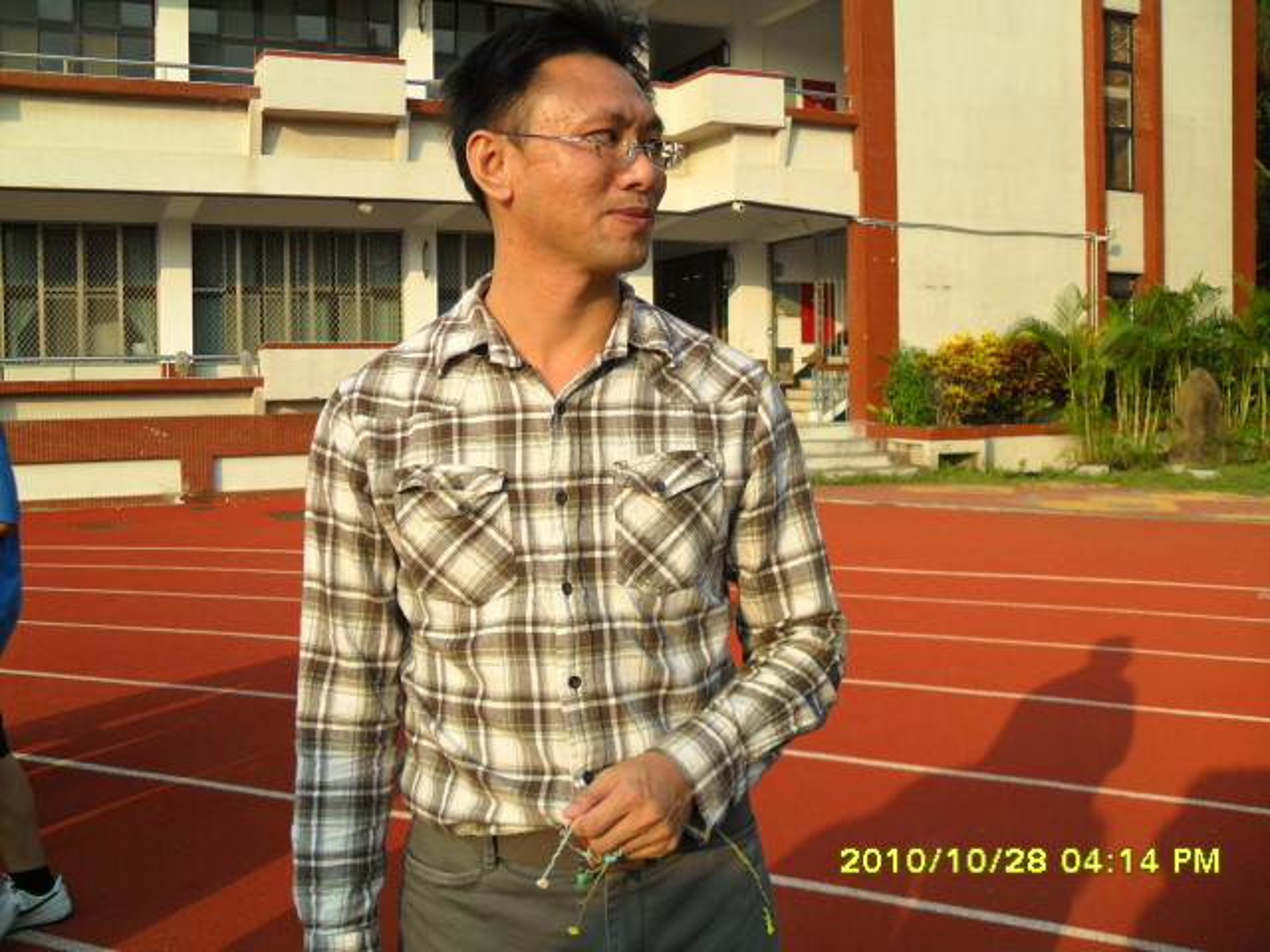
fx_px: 1284
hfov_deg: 52.6
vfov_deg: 40.7
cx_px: 635
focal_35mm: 35
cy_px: 476
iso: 100
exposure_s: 1/90
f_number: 8.9
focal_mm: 6.2
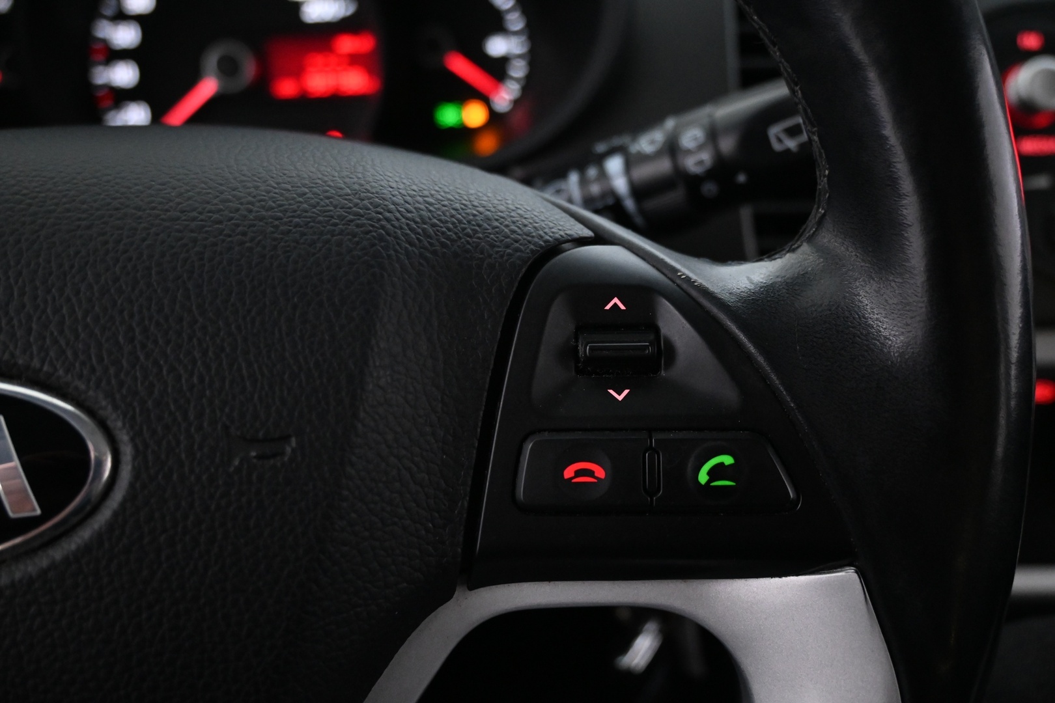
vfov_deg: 40.8
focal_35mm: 32
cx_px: 528
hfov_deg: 58.3
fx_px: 945
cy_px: 352
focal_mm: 21.5
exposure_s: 1/30
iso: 3600
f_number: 4
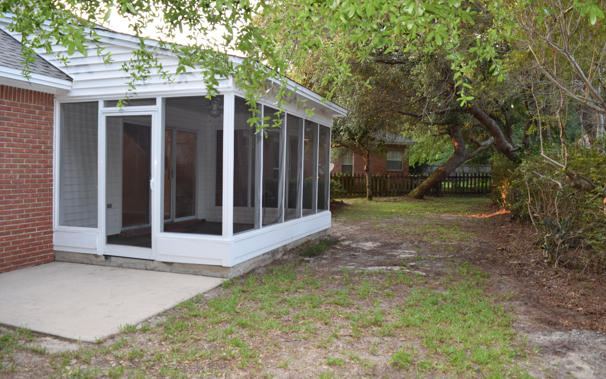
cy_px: 187
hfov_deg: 66.5
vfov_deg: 44.5
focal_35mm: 28
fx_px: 462
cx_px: 307
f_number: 5.6
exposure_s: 1/125
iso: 720
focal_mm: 18
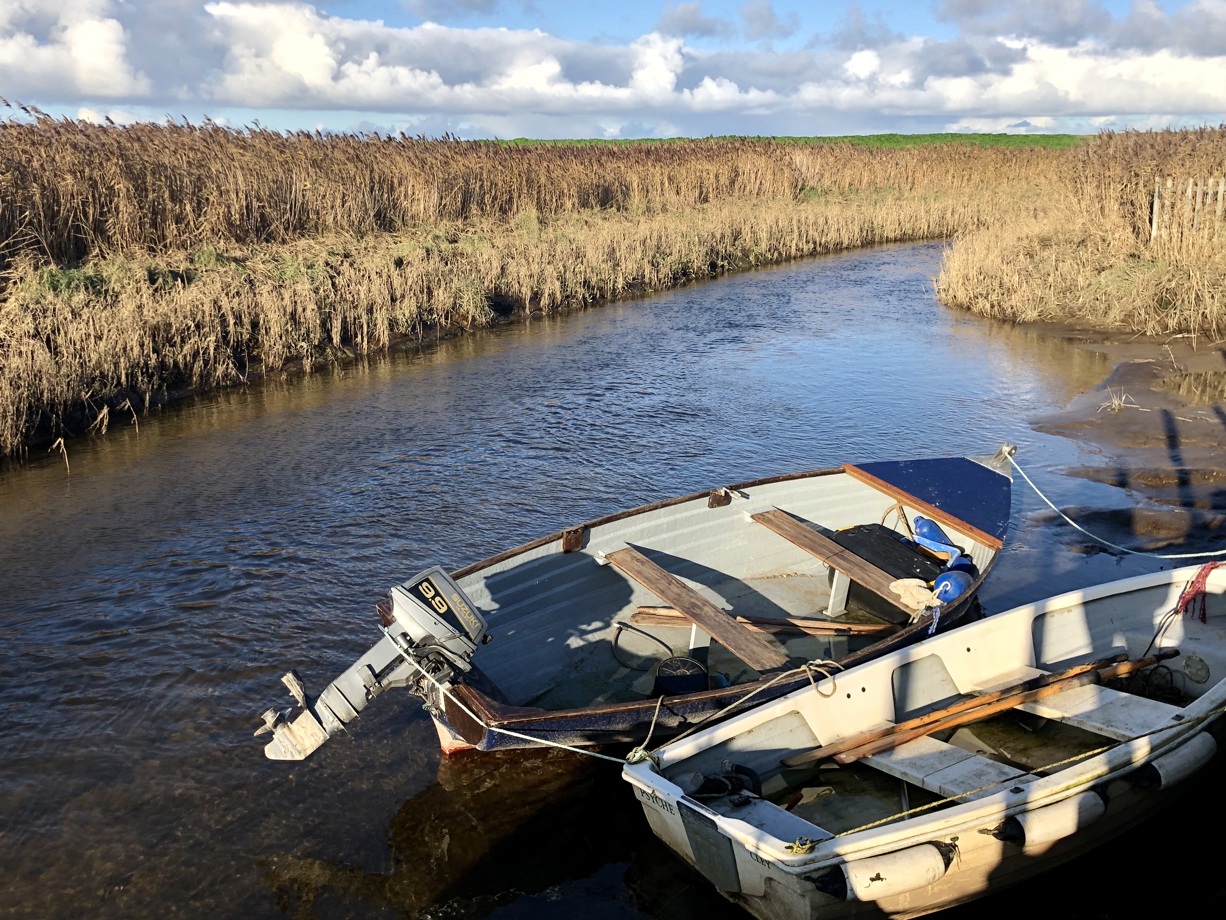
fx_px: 1169
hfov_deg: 55.3
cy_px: 381
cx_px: 563
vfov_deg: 42.8
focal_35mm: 33
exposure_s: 1/1600
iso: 20
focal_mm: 4
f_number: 1.8
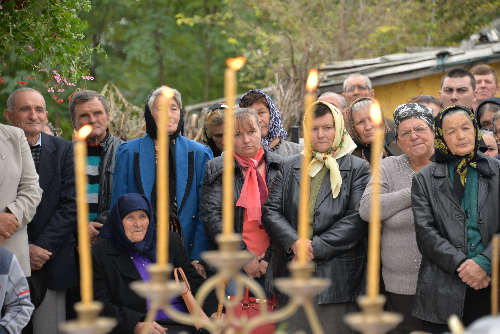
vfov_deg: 8.1
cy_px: 167
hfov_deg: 12.1
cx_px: 250
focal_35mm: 170
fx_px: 2362
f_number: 5.6
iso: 800
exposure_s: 1/200
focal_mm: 170
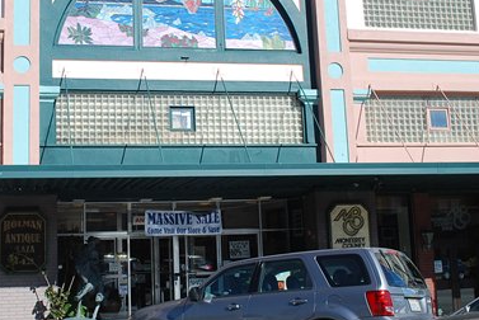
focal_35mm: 56
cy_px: 109
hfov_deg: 35.2
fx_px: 746
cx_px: 156
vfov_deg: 24.1
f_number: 8
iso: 100
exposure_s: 1/250
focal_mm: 22
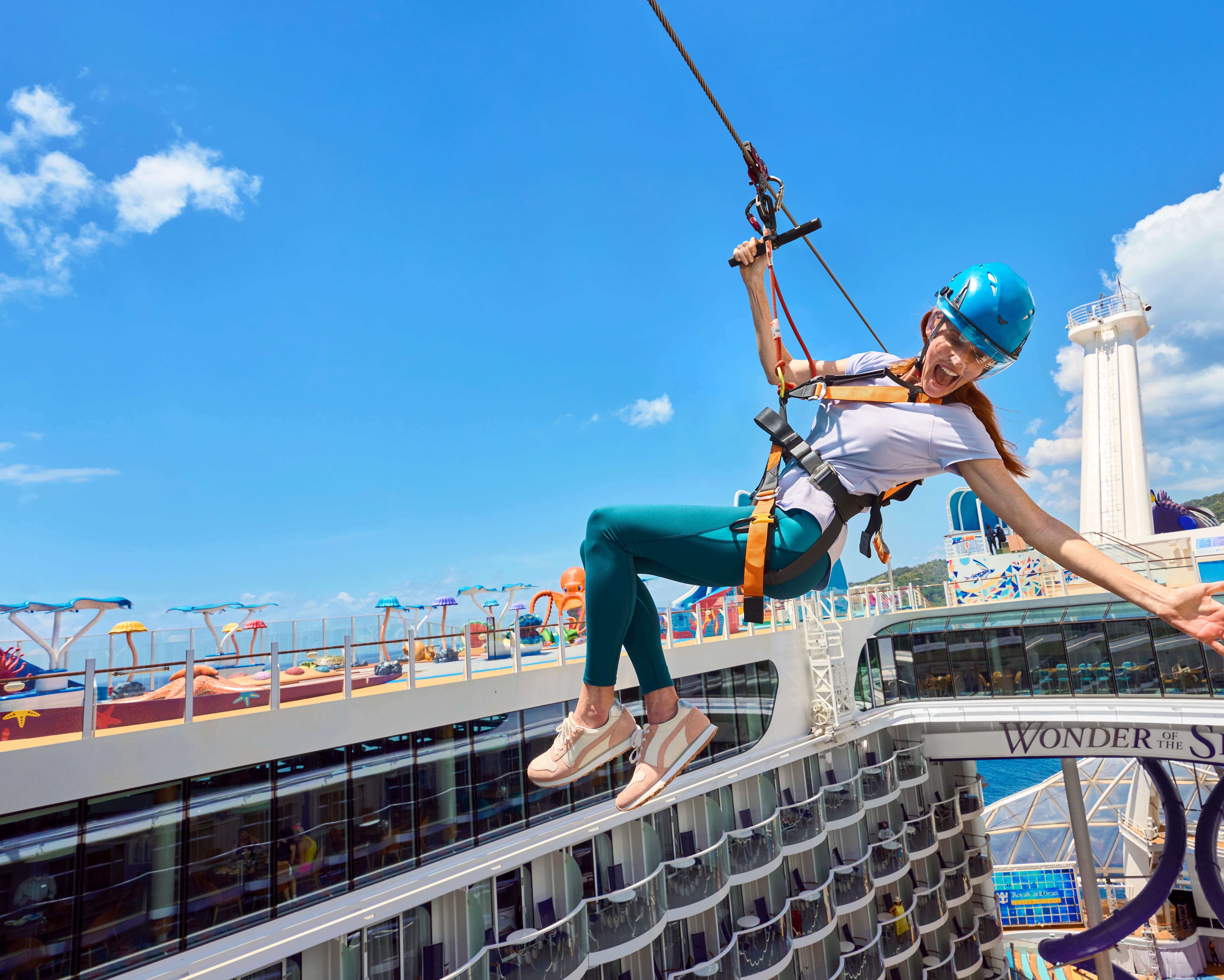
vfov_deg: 70.9
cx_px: 732
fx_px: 688
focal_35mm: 19
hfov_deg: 82.3
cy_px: 497
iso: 500
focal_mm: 16
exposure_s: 1/1250
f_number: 7.1
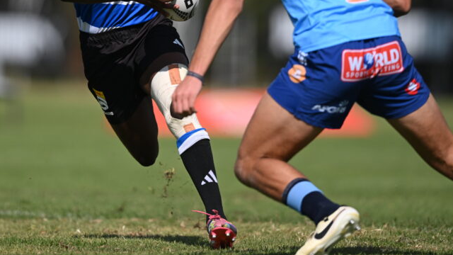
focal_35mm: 671
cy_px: 19
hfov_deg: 3.2
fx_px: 8060
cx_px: 134
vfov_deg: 1.8
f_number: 3.2
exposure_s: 1/8000
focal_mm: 400
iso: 320
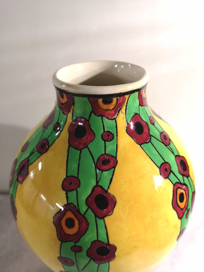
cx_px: 102
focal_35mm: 27
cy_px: 136
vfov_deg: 65.3
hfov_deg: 51.4
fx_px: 212
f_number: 1.8
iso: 200
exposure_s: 1/30
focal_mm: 3.95
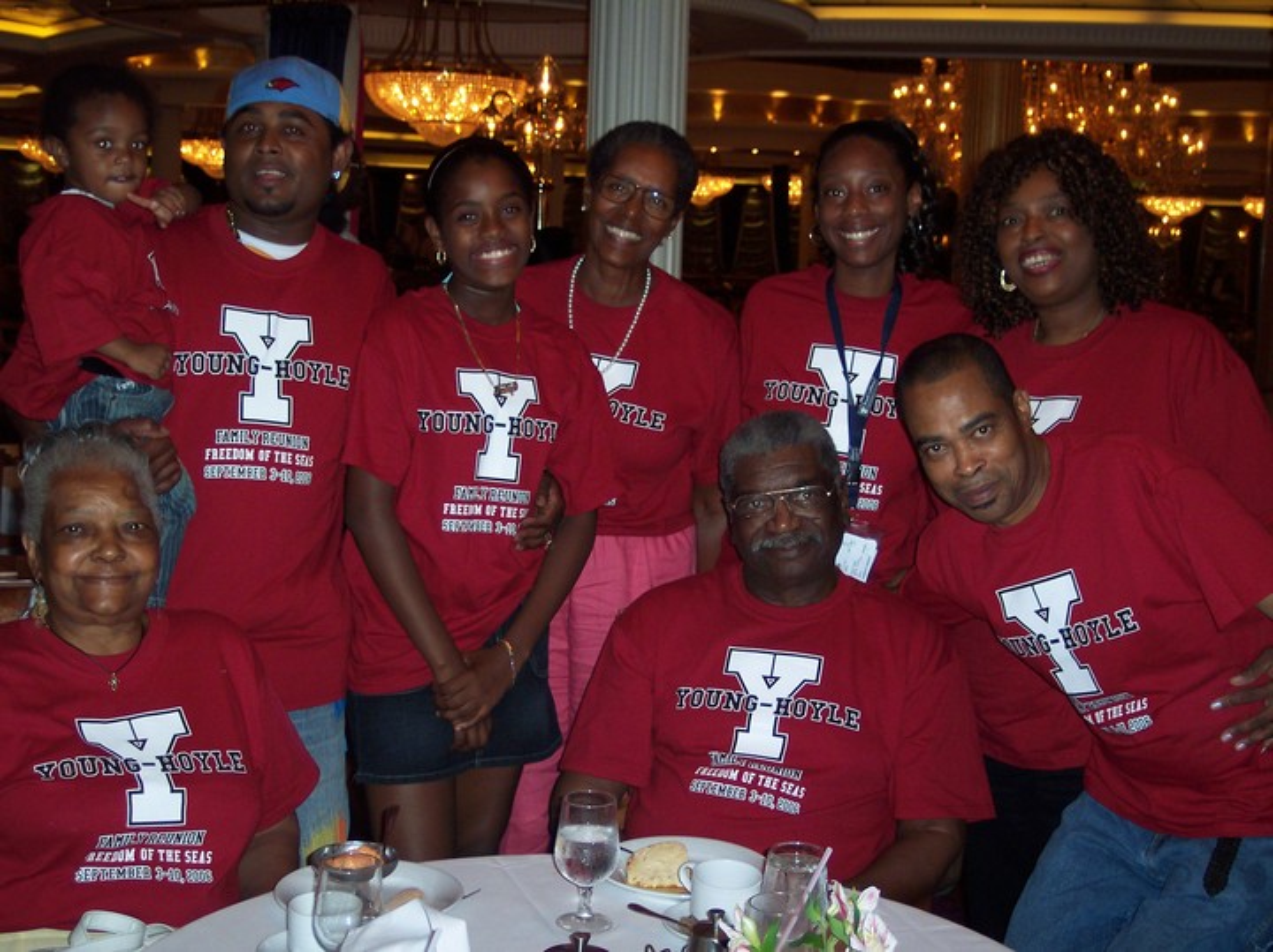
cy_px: 476
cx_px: 636
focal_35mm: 51
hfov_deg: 37.5
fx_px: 1874
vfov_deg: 28.5
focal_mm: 10.7
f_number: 3.4
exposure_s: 1/30
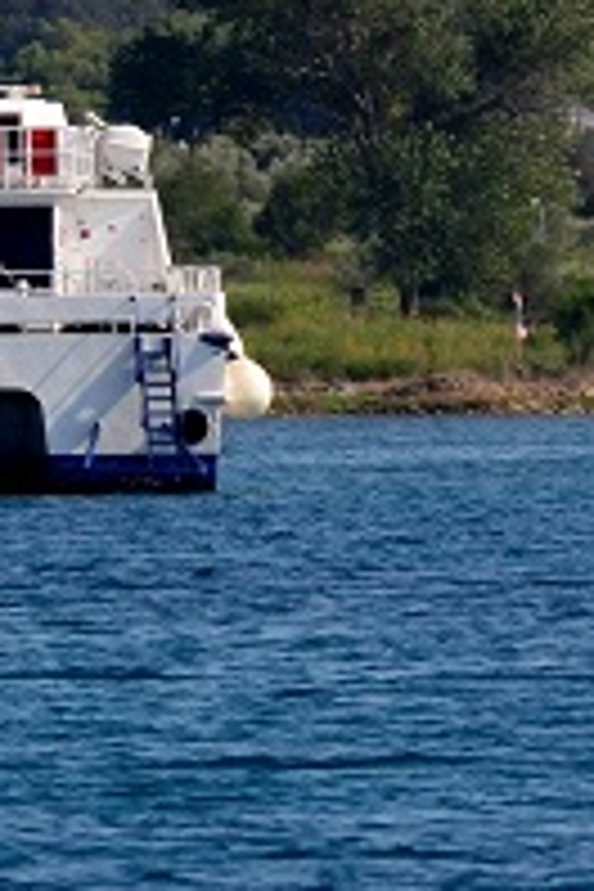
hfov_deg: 1.3
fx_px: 27038
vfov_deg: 1.9
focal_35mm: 1093
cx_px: -1136
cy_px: -524
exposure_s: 1/400
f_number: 14
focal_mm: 145
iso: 400
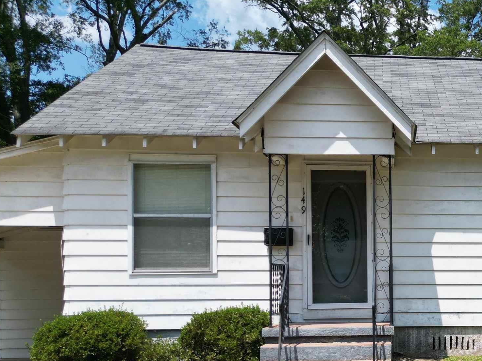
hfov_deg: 35.1
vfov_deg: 28.5
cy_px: 285
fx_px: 696
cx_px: 466
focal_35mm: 50
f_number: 1.7
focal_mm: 6.72
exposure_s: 1/4000
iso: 150
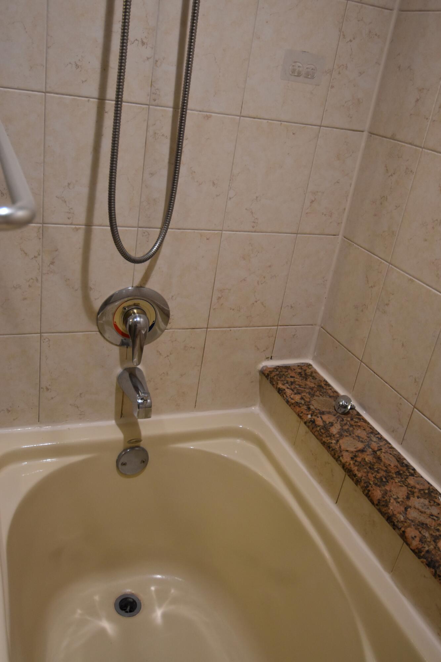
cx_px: 220
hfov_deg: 43.6
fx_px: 551
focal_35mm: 30
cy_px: 331
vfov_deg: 61.9
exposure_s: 1/125
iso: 1000
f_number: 4
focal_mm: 20
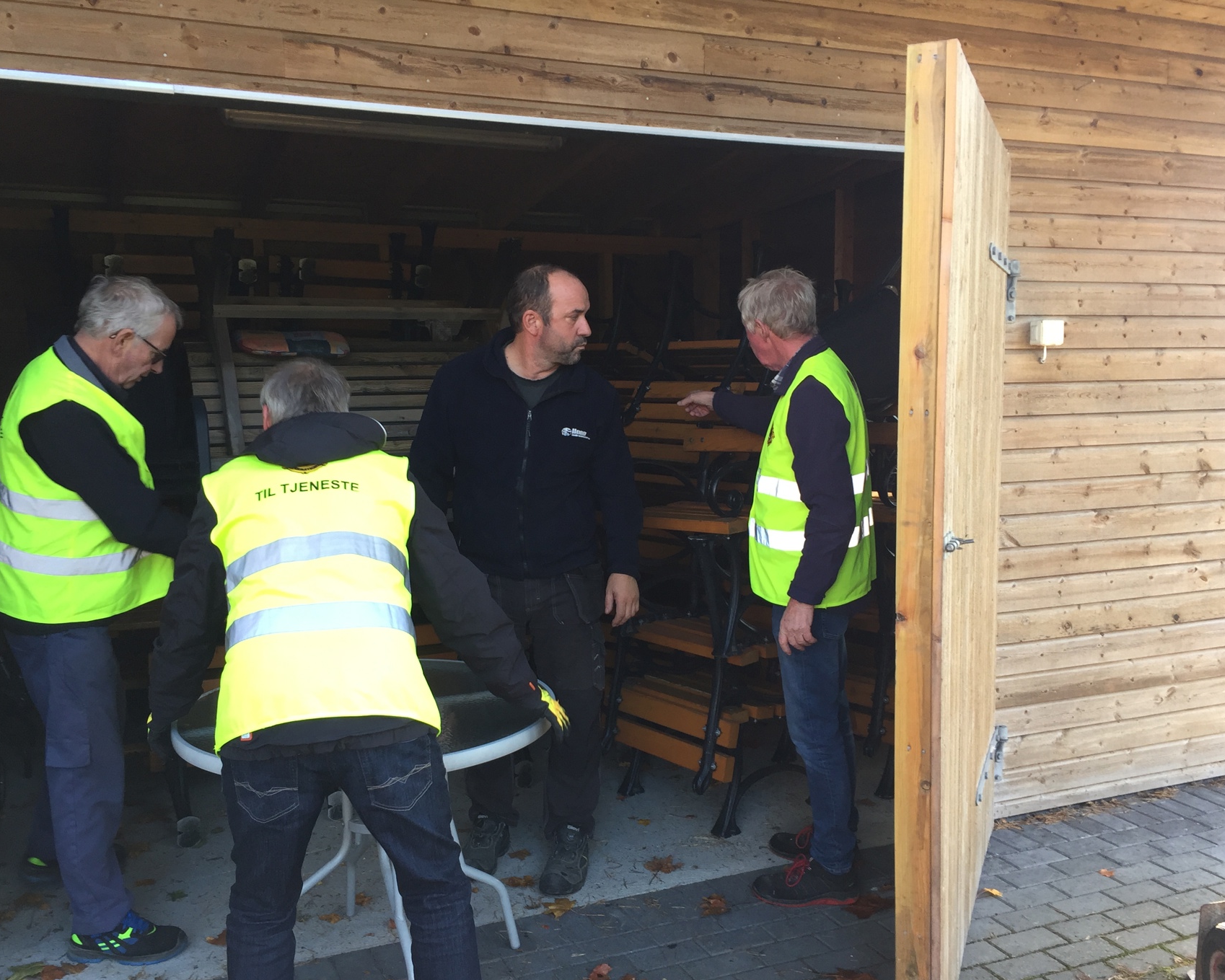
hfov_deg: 55.6
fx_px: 1160
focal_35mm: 32
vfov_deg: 45.8
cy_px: 518
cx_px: 581
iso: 50
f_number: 2.2
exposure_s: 1/100
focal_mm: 4.15
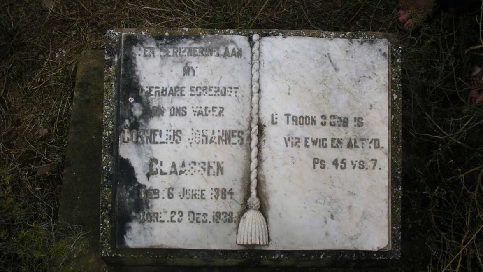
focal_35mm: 49
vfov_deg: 24.4
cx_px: 243
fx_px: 627
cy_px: 138
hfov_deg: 42.1
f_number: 7.3
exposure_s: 1/160
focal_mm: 6.9
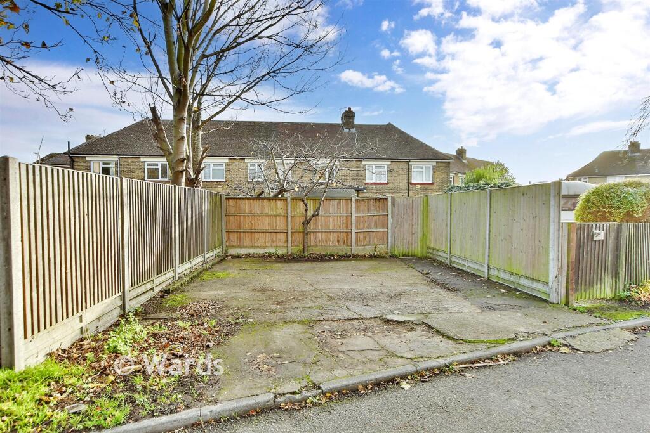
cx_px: 325
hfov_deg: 90.0
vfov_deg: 67.4
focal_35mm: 18
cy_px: 216
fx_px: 325
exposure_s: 1/200
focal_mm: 12
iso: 500
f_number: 7.1
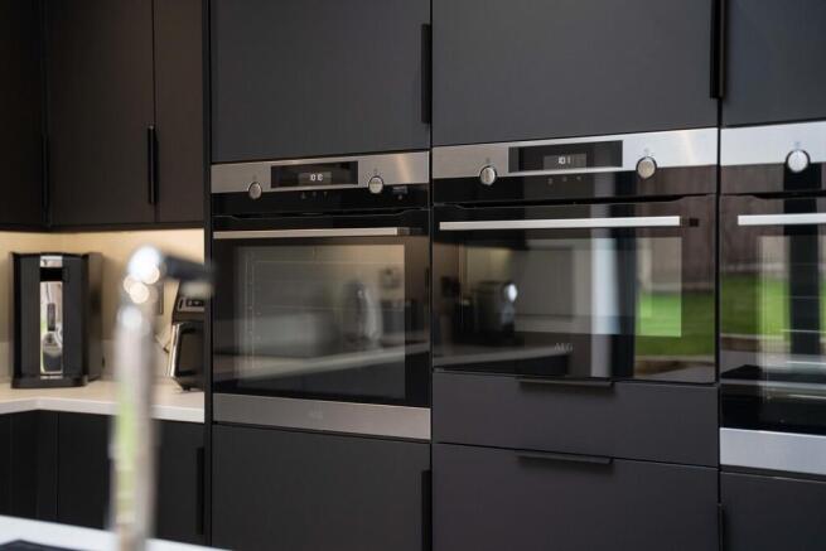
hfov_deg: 37.2
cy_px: 276
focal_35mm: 54
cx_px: 413
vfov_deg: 25.3
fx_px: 1228
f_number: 2.8
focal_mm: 53.5
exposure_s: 1/125
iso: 500
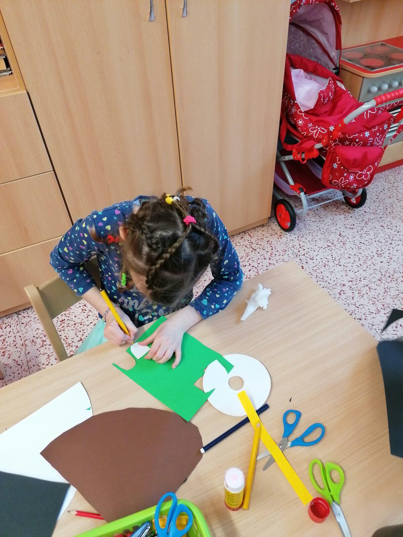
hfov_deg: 51.4
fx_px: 419
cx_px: 202
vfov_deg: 65.3
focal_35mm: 27
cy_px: 268
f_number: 1.8
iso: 200
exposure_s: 1/33.3
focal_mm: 4.75
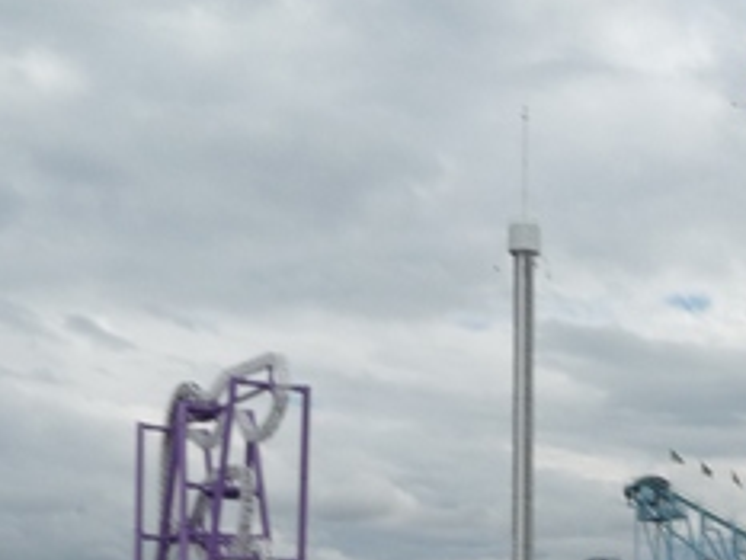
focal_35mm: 77
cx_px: 832
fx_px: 1660
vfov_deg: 18.1
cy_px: 694
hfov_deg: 23.6
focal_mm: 4.7
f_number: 8
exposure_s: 1/320
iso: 100
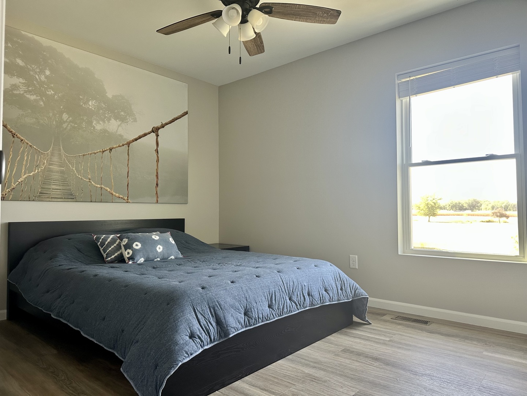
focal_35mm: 24
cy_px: 198
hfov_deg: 71.6
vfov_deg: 56.8
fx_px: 365
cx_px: 264
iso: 160
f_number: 1.78
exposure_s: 1/121
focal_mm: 6.86
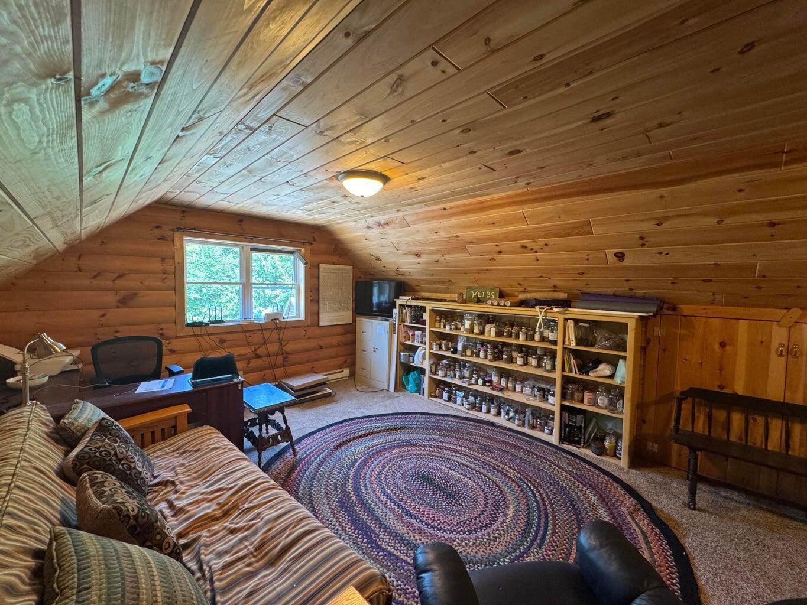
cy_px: 302
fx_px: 326
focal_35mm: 14
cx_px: 404
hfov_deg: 102.1
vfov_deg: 85.7
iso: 320
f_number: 2.2
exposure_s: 1/60
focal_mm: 2.22
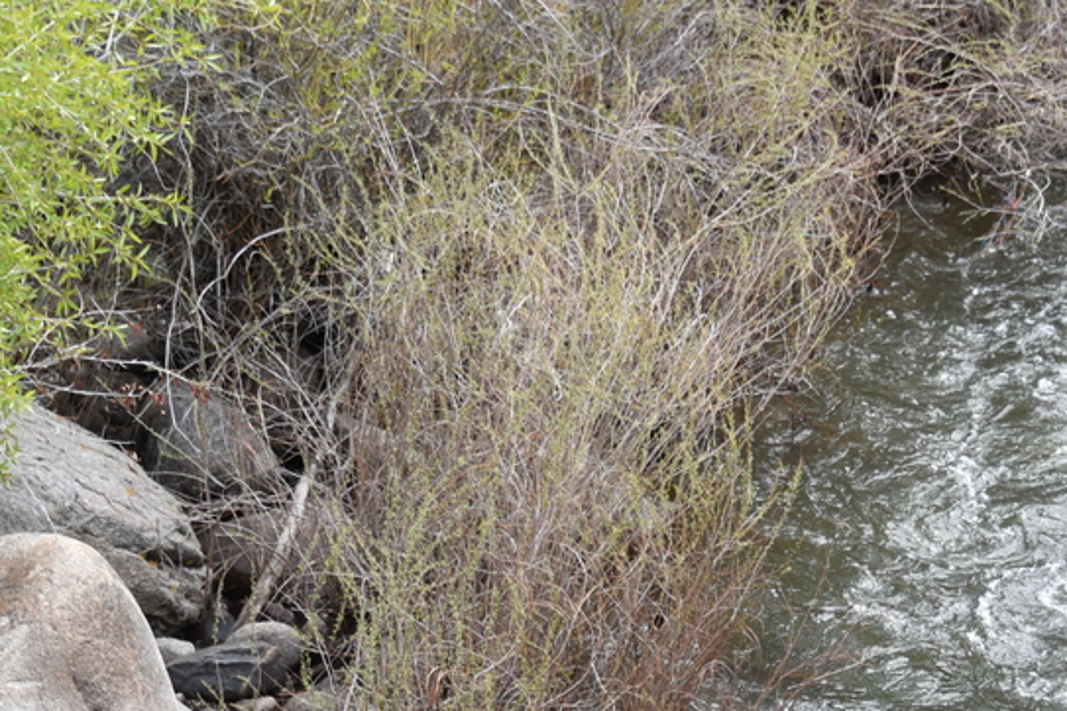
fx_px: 4890
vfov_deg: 8.3
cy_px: 583
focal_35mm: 165
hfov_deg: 12.4
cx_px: 672
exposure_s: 1/160
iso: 110
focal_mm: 70
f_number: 5
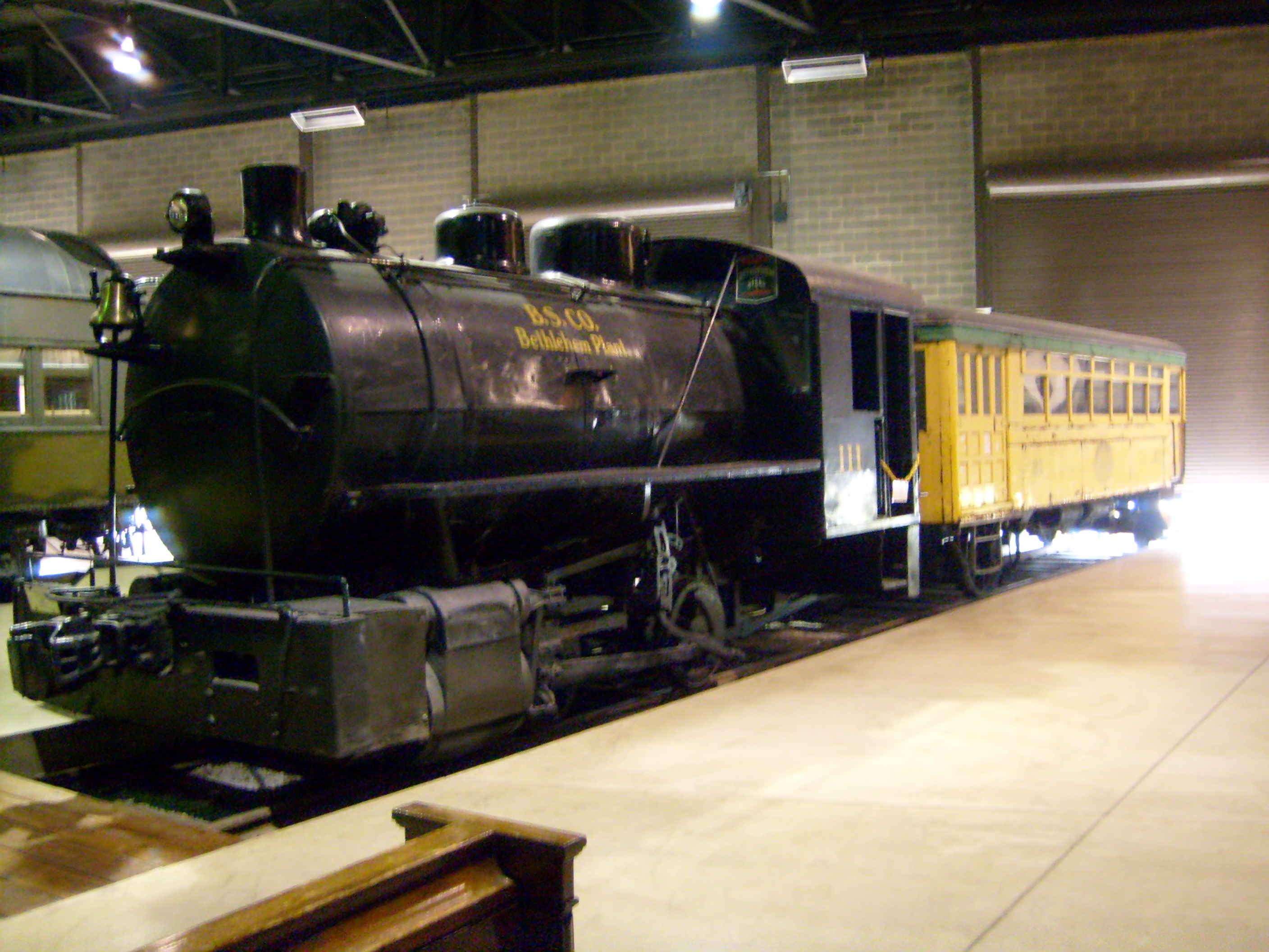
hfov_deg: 52.6
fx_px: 1283
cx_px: 634
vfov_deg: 40.7
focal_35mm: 35
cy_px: 476
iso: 200
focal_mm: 5.8
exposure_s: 1/4
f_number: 2.8
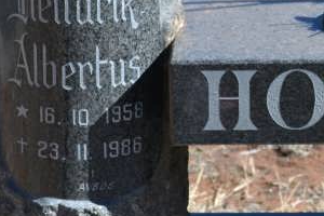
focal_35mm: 240
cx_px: 368
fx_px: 2160
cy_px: 49
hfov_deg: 8.5
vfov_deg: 5.7
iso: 110
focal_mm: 40
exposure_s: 1/125
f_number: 5.6
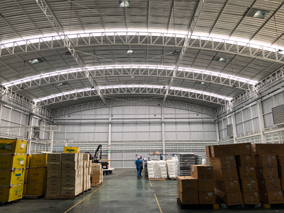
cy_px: 106
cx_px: 142
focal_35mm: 28
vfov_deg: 49.7
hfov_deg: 63.4
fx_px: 230
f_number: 1.8
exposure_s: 1/120
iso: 64
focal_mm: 4
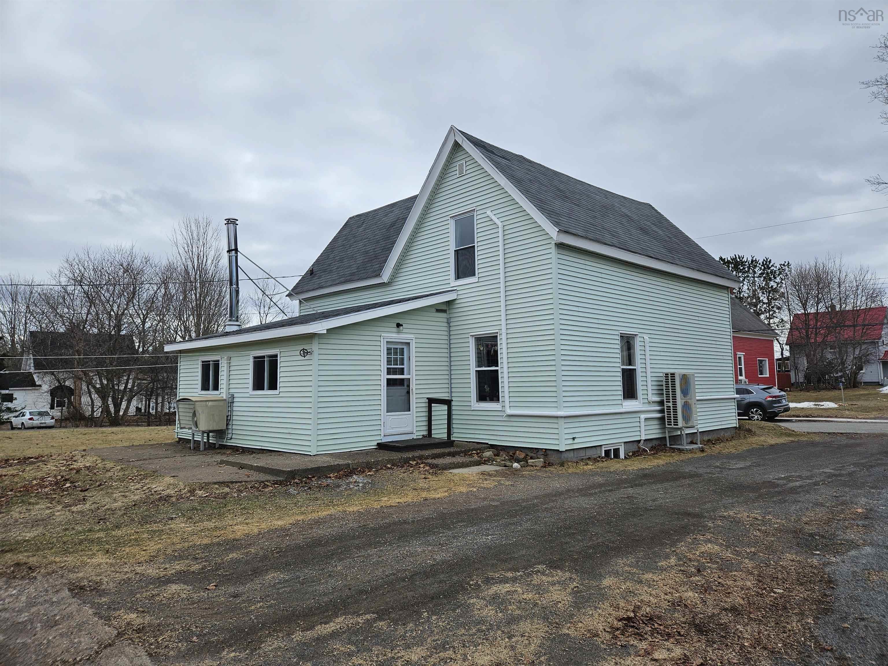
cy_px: 333
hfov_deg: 73.9
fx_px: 590
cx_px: 444
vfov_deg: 58.9
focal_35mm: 23
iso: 25
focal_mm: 5.4
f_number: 1.8
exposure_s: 1/2038
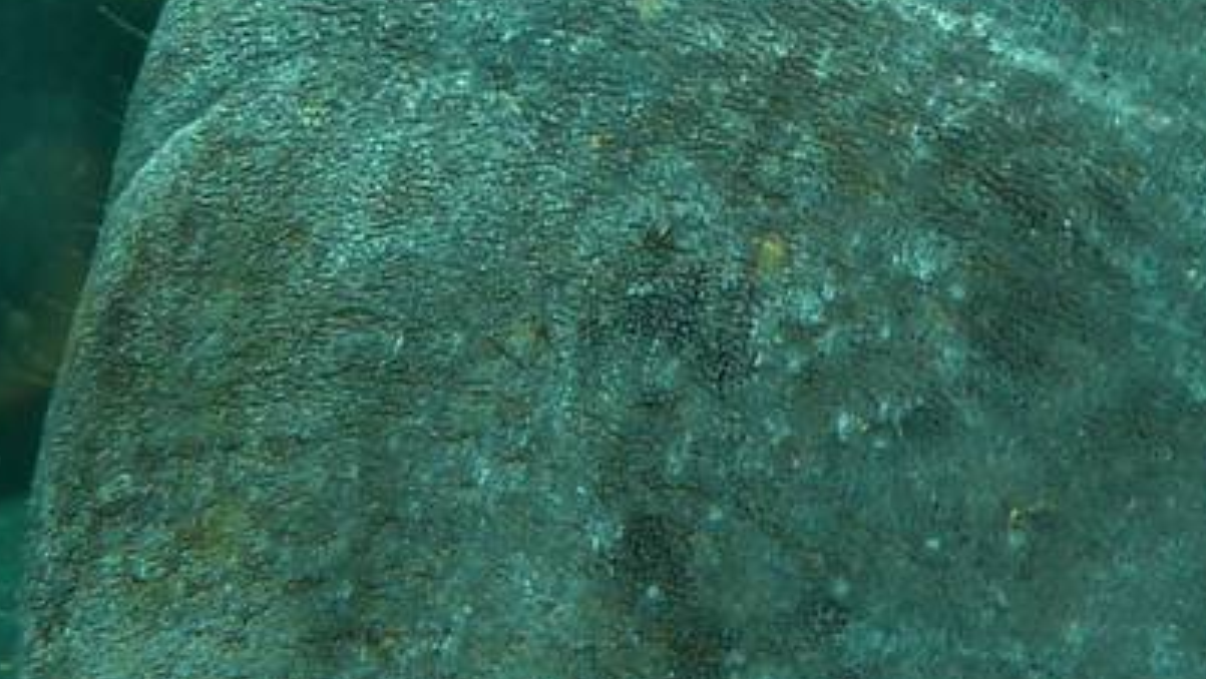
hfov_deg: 10.3
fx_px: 6399
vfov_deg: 5.9
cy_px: 1325
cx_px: 1973
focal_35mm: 200
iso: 100
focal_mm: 8.7
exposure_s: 1/30
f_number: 2.8
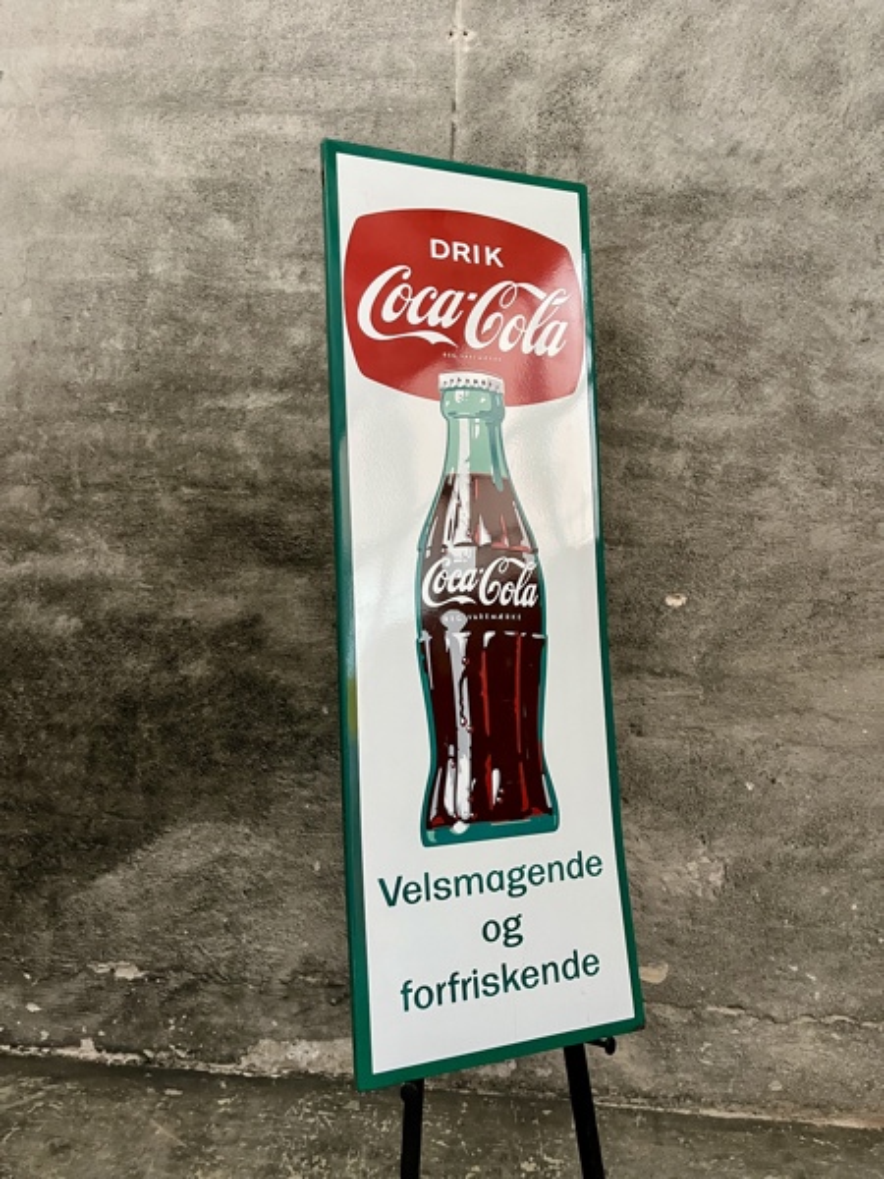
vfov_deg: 67.3
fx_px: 885
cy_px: 590
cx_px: 442
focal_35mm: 26
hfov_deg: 53.1
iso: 500
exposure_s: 1/60
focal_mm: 5.1
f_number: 1.6
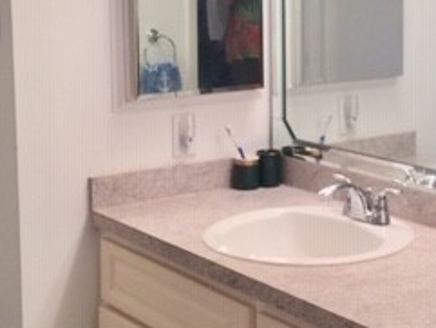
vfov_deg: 19.0
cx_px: 347
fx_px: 970
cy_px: 80
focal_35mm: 77
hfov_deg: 24.9
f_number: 2.2
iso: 40
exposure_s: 1/30
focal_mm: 4.15
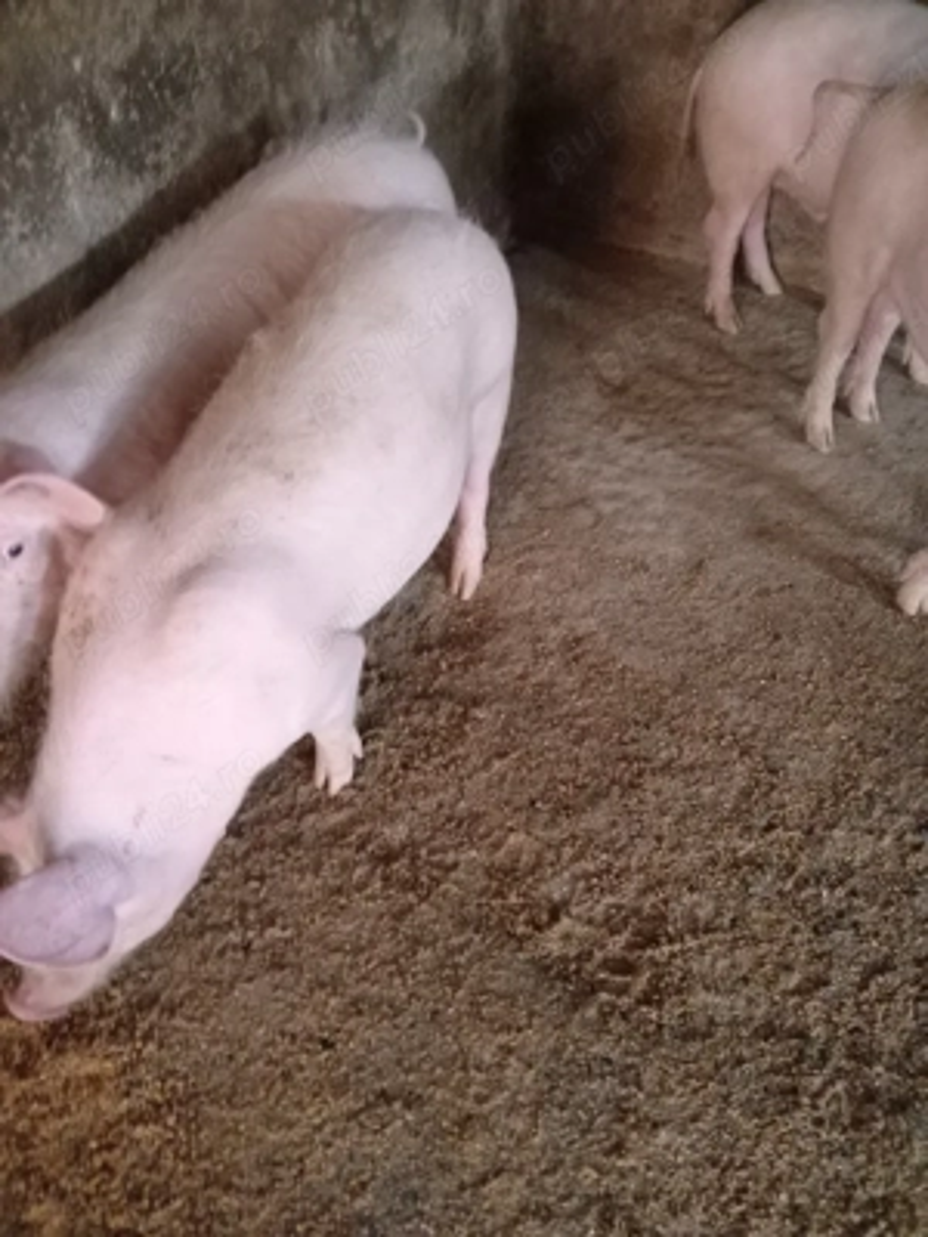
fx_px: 894
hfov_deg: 54.9
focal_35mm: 25
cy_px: 618
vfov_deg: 69.4
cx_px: 464
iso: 4667
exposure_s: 1/12.5
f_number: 1.8
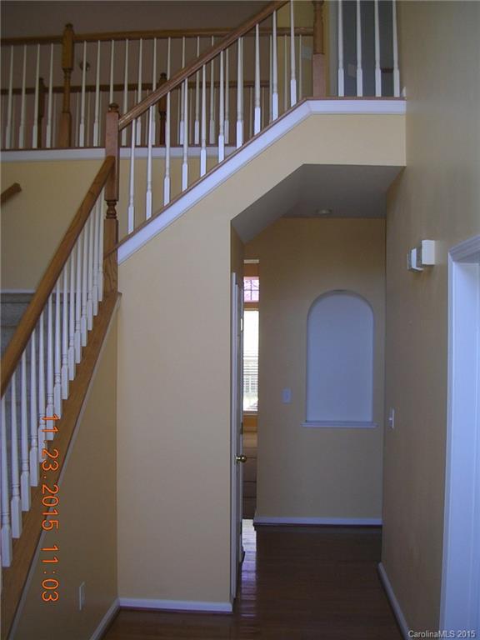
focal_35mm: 38
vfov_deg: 49.0
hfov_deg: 37.7
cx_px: 240
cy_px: 320
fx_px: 703
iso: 50
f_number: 2.8
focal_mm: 5.8
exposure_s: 1/30
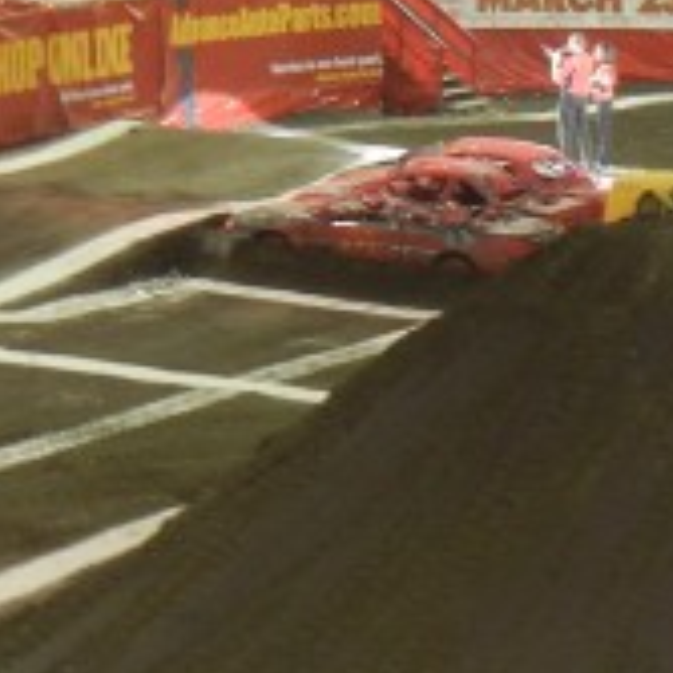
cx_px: 443
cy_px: 218
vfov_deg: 8.0
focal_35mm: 220
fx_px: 4839
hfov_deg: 8.0
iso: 200
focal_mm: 9.3
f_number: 3.9
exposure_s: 1/2
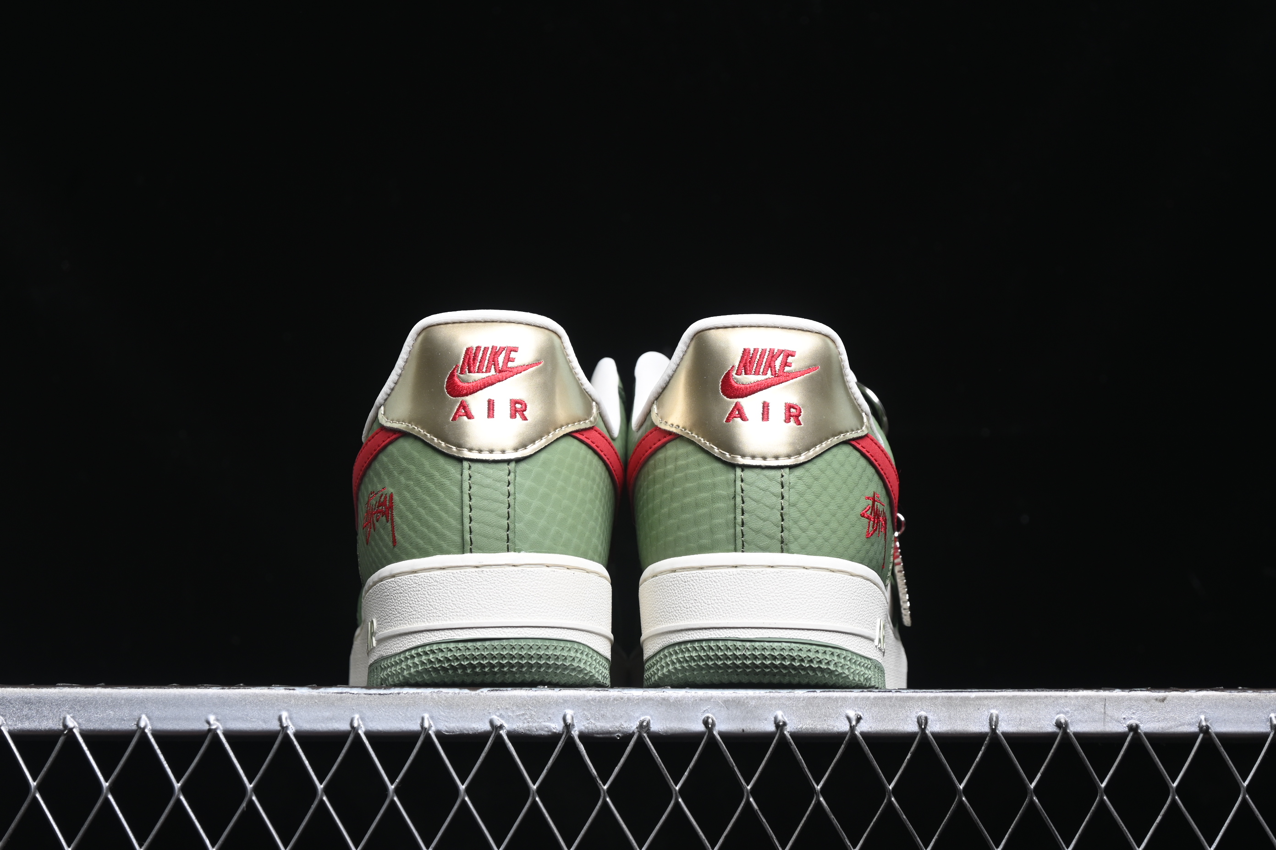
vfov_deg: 18.2
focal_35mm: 75
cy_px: 425
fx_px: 2658
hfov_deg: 27.0
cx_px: 638
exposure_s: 1/60
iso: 160
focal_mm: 50
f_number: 6.3
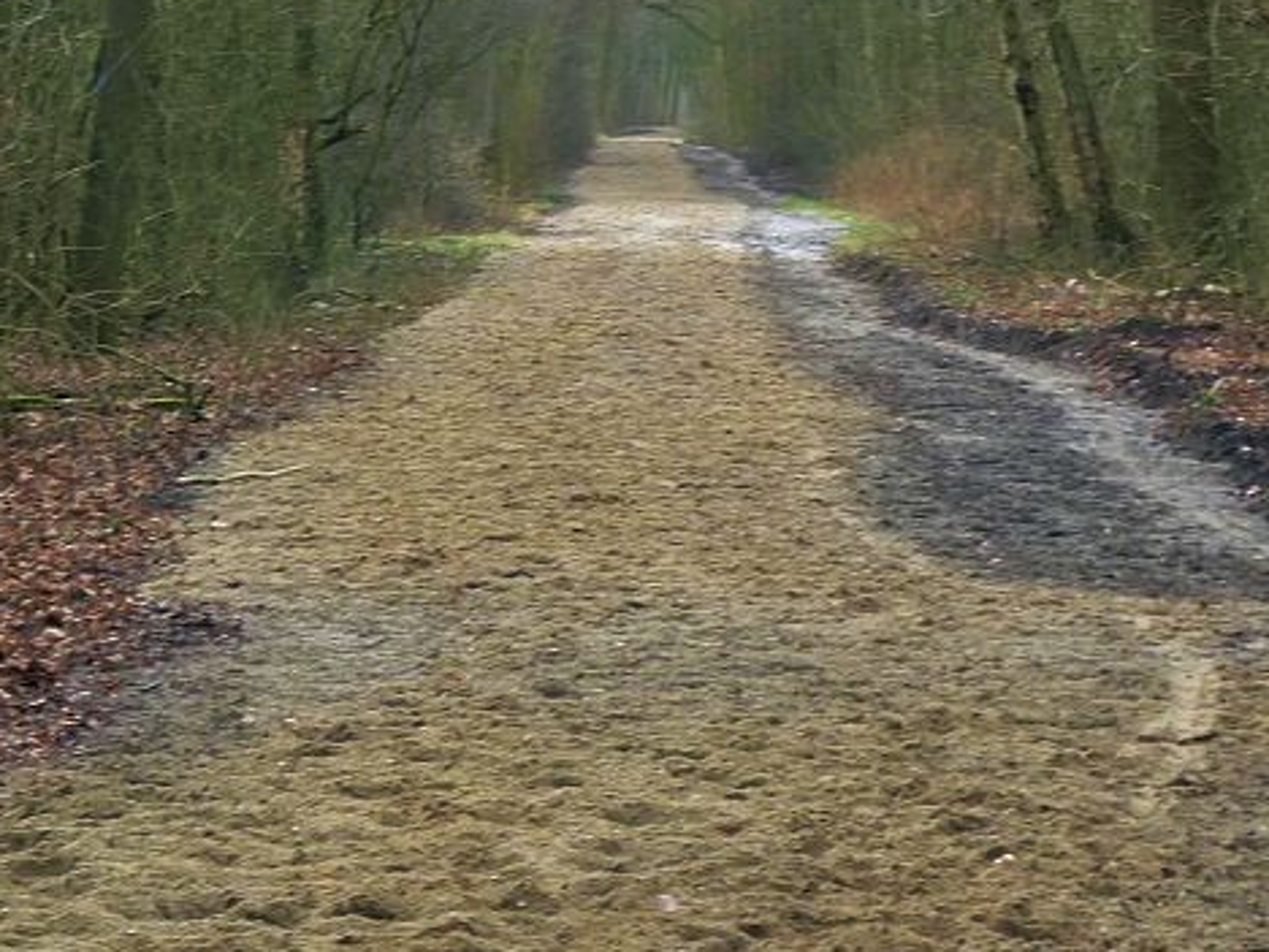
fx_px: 7698
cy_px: 222
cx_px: 727
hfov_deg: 9.4
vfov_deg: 7.1
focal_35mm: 210
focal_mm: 15.8
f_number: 4.3
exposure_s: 1/50
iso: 125
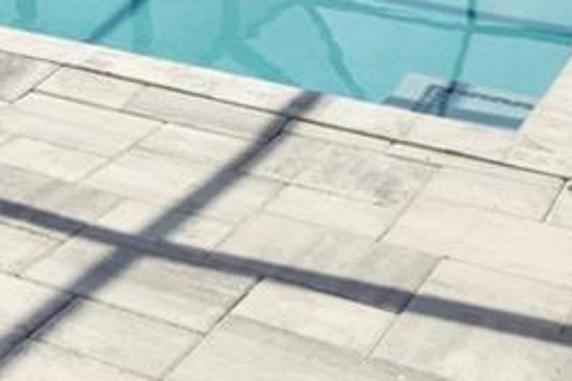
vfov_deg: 12.0
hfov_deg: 15.7
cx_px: -633
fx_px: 1541
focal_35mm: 97
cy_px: -457
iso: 200
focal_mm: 16
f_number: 9
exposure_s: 1/500
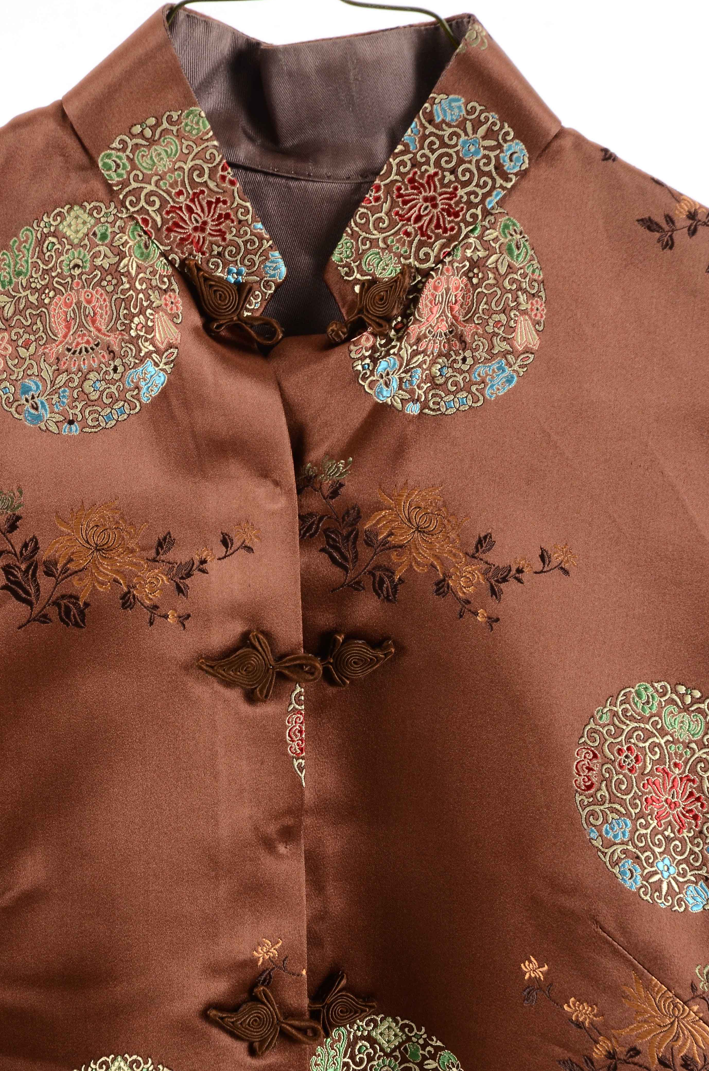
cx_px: 325
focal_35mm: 187
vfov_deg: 11.0
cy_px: 596
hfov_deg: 7.3
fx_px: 5537
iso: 400
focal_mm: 105
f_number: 13
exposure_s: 1/80
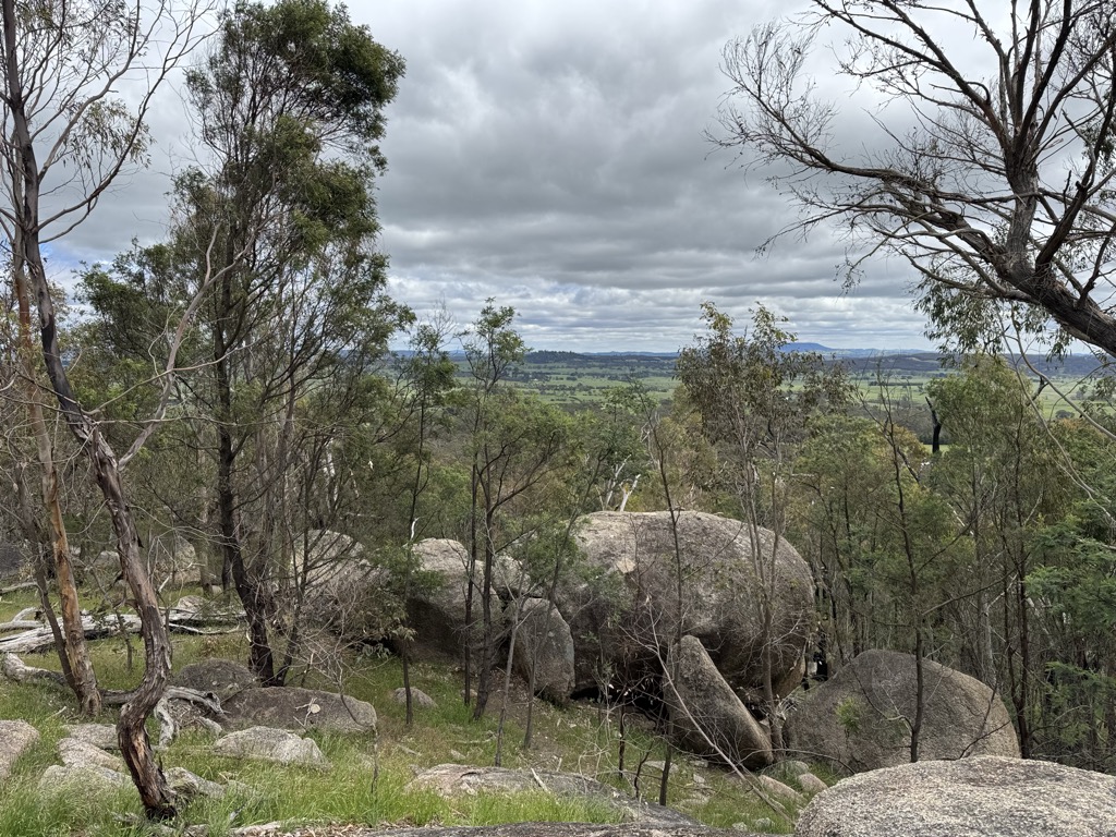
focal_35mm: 24
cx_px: 558
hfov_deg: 71.6
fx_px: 774
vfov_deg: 56.8
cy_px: 418
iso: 80
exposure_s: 1/4310
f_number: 1.78
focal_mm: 6.76
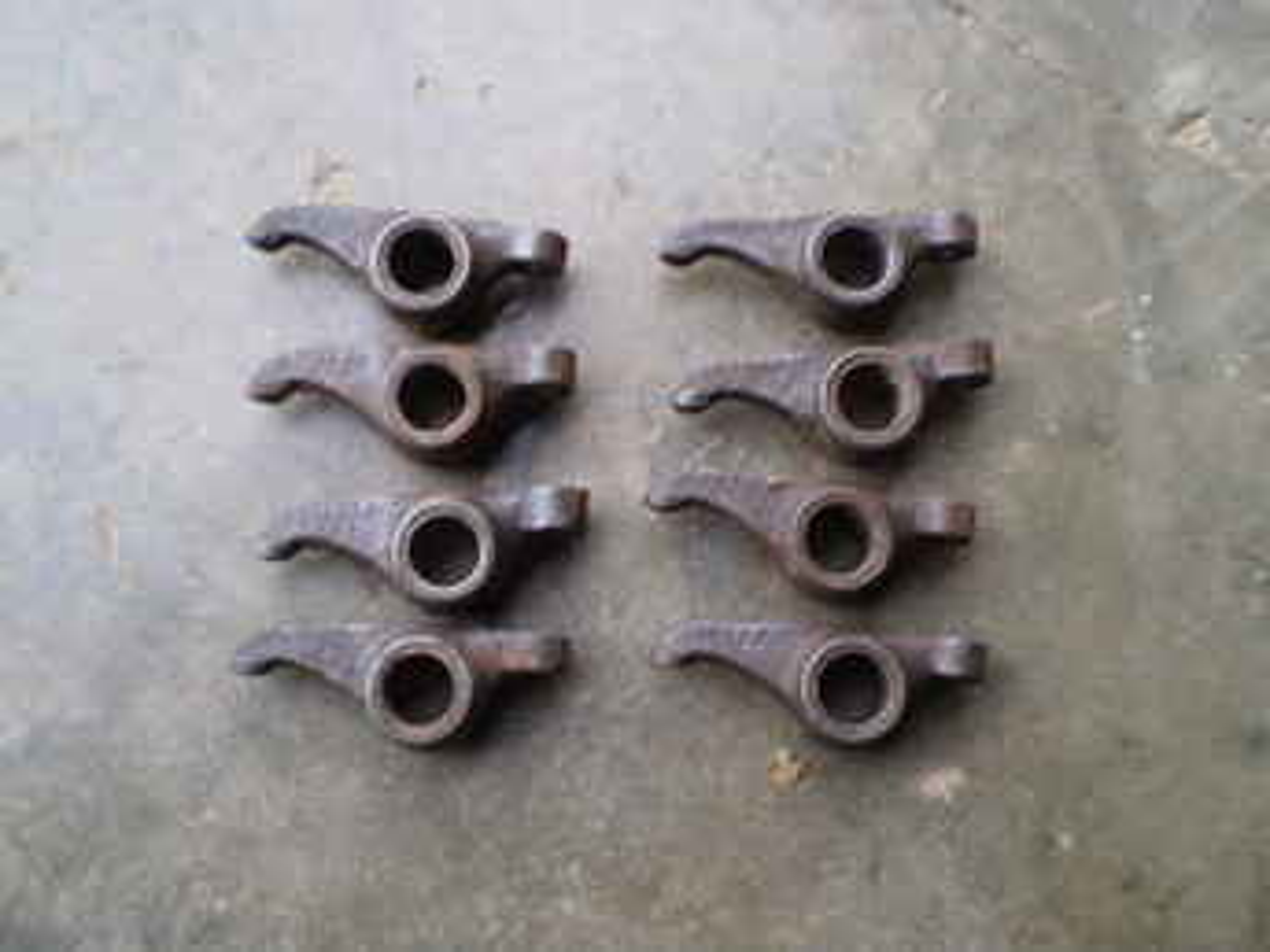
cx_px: 635
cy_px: 476
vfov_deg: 39.7
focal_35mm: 36
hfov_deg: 51.4
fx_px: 1321
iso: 64
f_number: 3.1
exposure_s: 1/40
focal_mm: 6.3
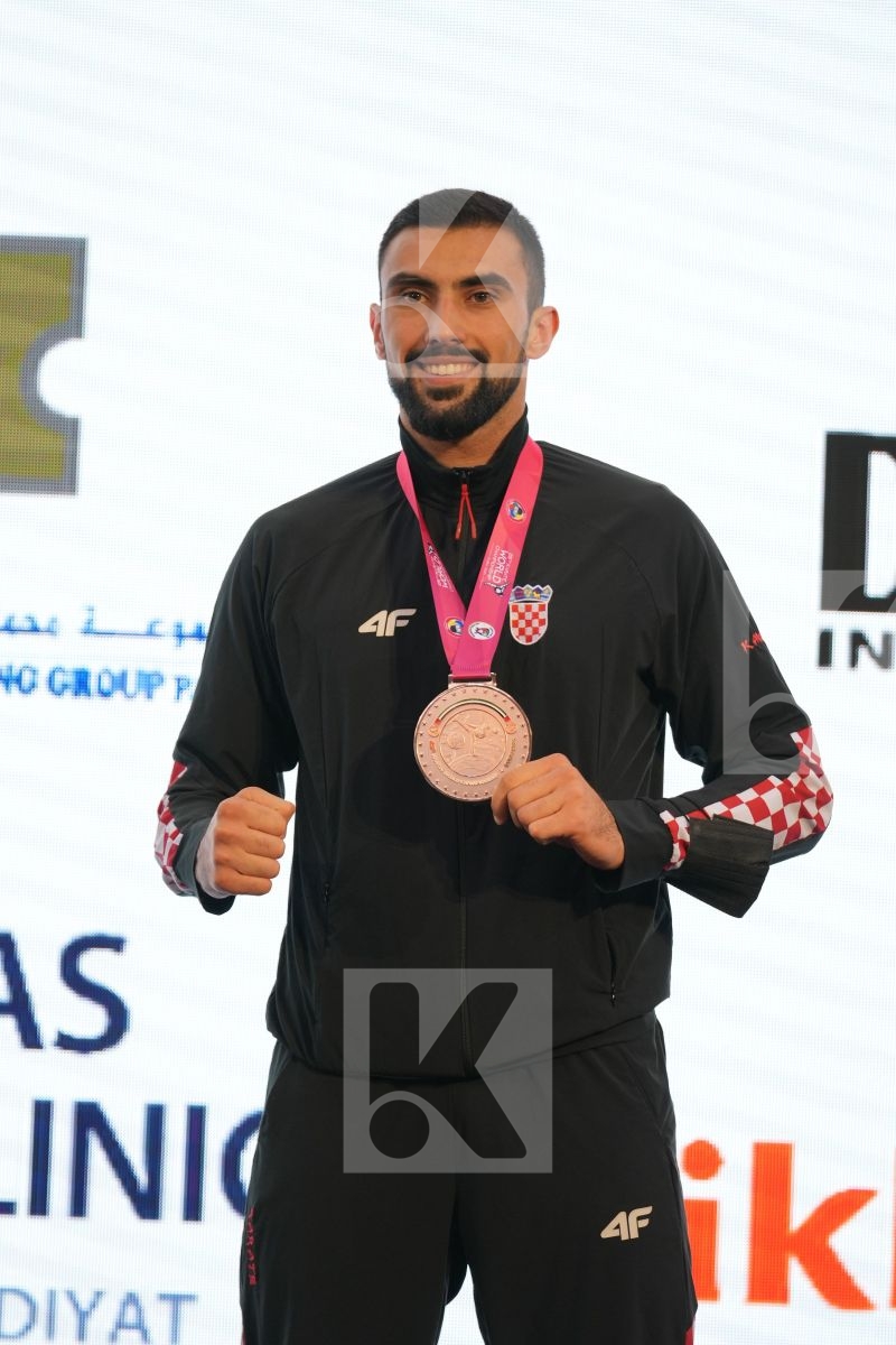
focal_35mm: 273
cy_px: 672
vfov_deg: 7.5
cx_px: 448
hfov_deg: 5.0
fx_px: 10191
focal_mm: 182
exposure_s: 1/250
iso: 400
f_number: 2.8
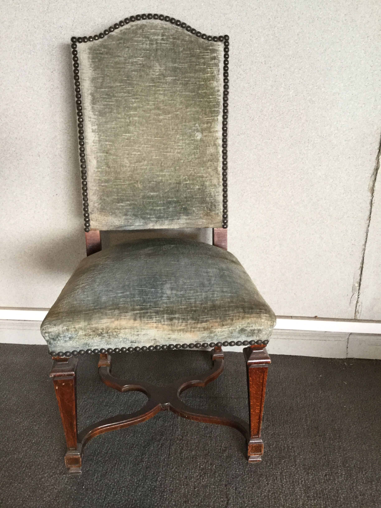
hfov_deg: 45.4
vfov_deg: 58.4
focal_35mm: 31
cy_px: 254
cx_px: 190
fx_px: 455
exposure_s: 1/33
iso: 125
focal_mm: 3.3
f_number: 2.4
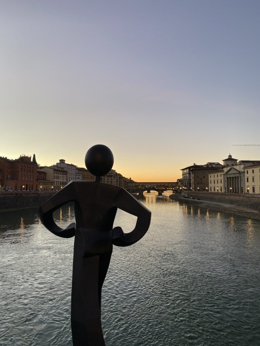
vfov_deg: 67.3
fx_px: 260
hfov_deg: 53.1
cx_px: 130
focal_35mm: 26
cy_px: 173
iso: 64
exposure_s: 1/100
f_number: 1.8
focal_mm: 4.25
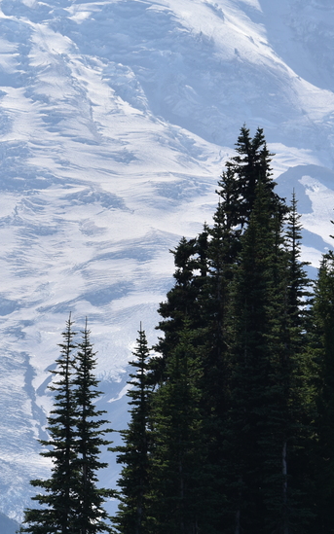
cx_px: -112
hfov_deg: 4.4
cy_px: 203
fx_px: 4327
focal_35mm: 297
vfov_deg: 7.1
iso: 100
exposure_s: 1/320
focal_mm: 125
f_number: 10
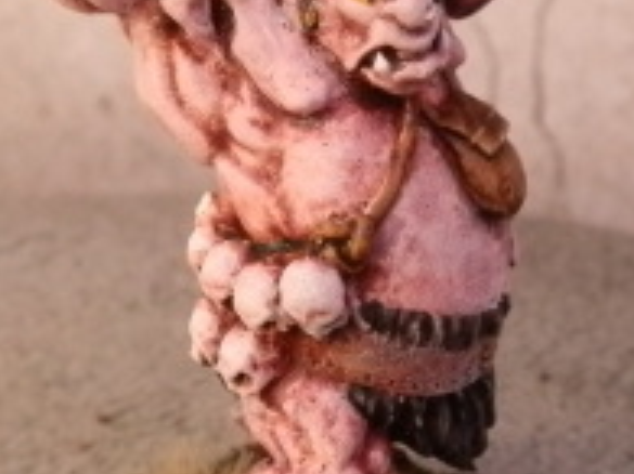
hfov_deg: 25.3
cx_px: 371
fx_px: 1409
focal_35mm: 77
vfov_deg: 19.1
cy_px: 243
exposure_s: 1/100
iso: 400
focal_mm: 5
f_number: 3.1
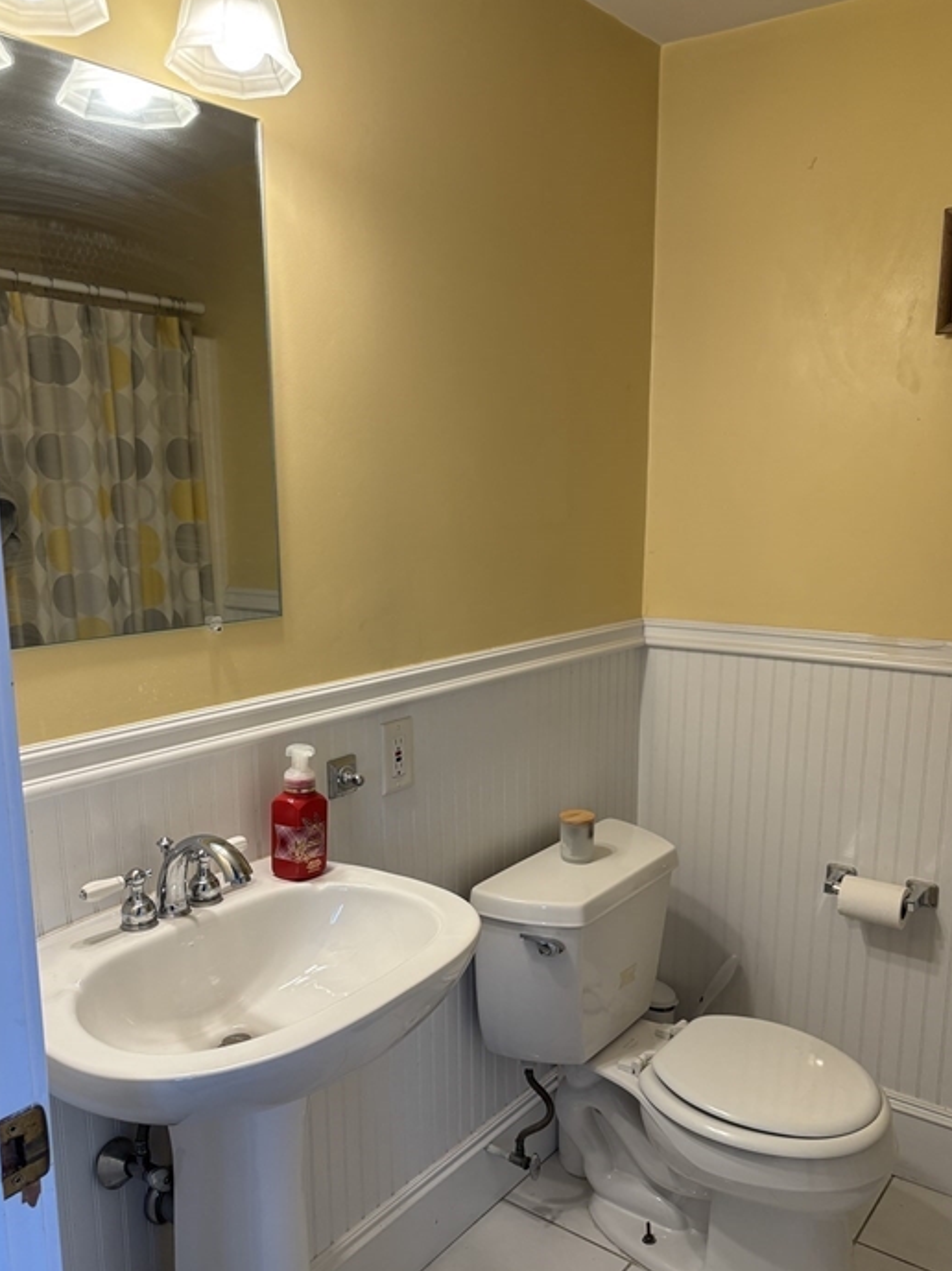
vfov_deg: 61.5
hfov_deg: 48.2
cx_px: 463
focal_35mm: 29
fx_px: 1064
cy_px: 703
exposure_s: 1/120
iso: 100
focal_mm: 5.96
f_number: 1.6
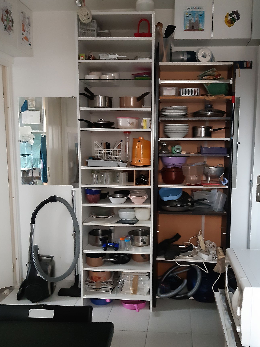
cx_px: 151
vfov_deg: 56.8
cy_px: 184
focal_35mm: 32
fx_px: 320
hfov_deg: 44.0
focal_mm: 3.92
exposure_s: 1/20
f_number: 1.7
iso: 640
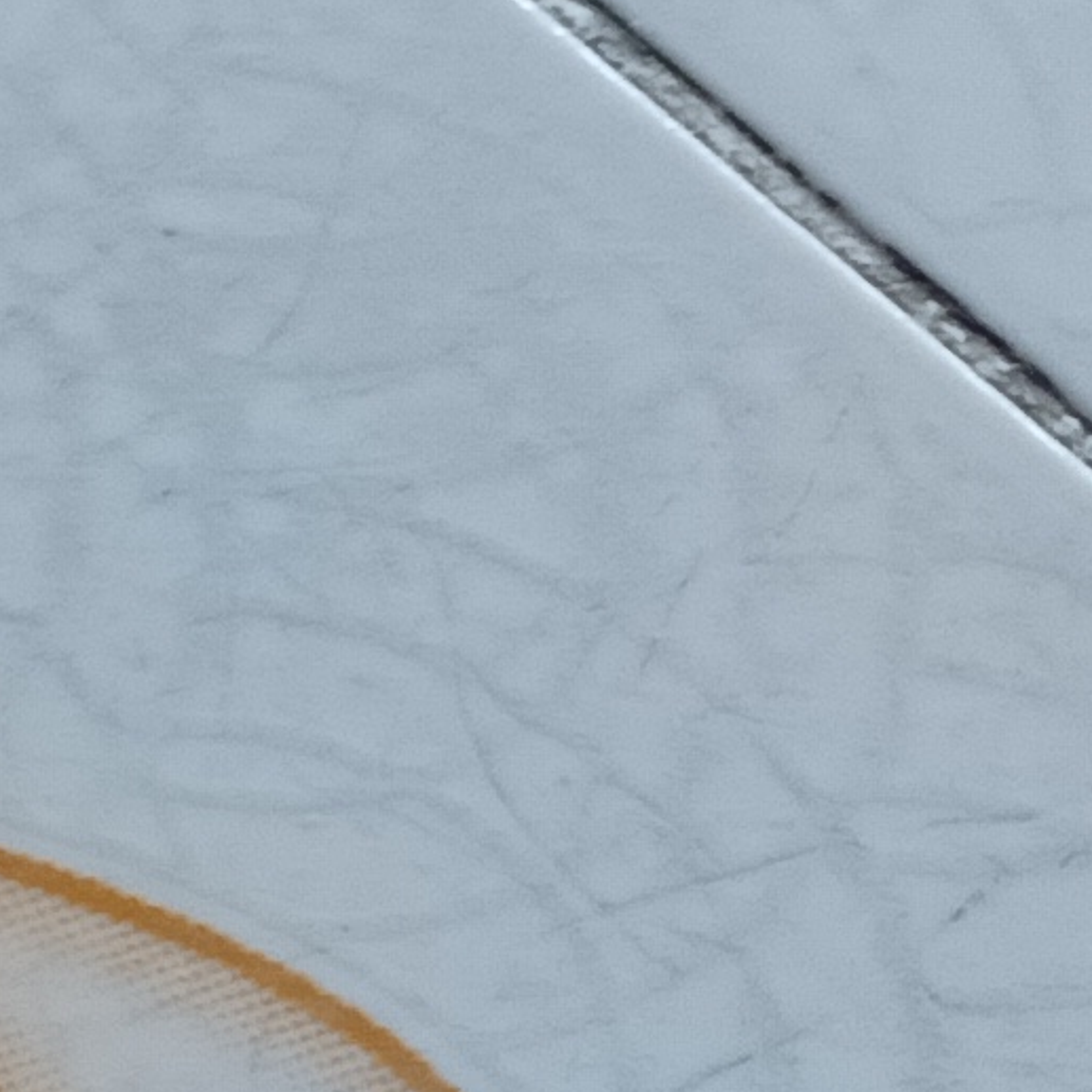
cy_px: 623
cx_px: -3048
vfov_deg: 10.7
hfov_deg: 7.8
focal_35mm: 164
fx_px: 5853
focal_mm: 5.31
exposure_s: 1/50
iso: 427
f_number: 1.7
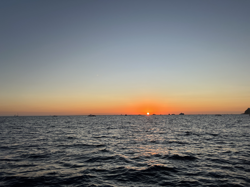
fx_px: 188
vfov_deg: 53.1
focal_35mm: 26
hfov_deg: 67.3
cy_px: 94
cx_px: 125
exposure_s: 1/1934
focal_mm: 5.7
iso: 50
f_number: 1.5
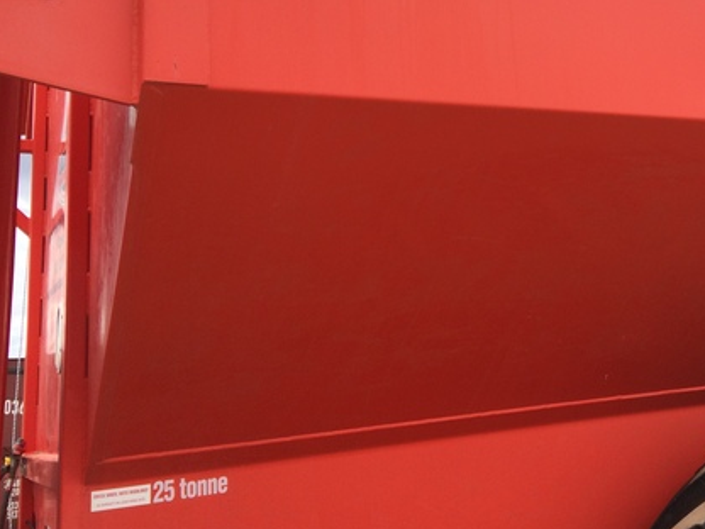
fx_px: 937
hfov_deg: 39.9
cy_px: 145
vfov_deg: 31.1
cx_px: 542
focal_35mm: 46
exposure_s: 1/933
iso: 32
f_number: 2.2
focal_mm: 4.15
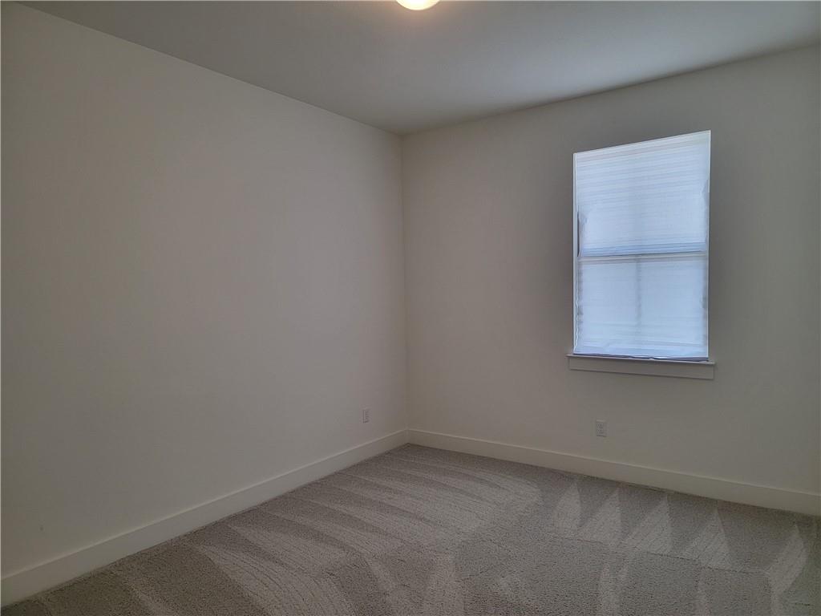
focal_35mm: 24
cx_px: 410
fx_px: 569
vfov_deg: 56.8
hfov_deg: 71.6
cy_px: 308
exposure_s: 1/120
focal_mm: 6.7
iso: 160
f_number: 1.8
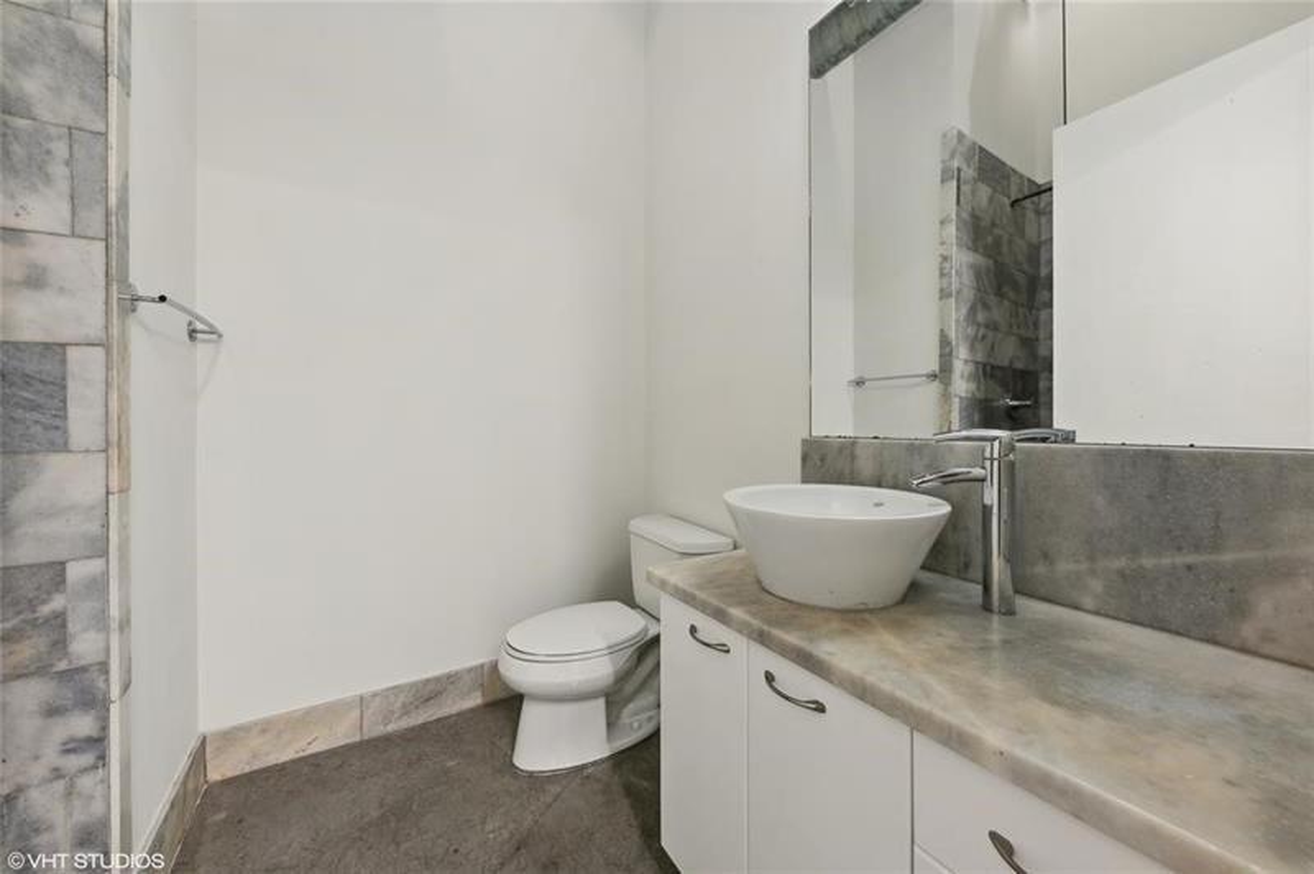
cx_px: 657
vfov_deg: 85.3
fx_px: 474
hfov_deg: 108.4
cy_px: 437
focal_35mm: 13
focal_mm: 13
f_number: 8
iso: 100
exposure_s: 1/6
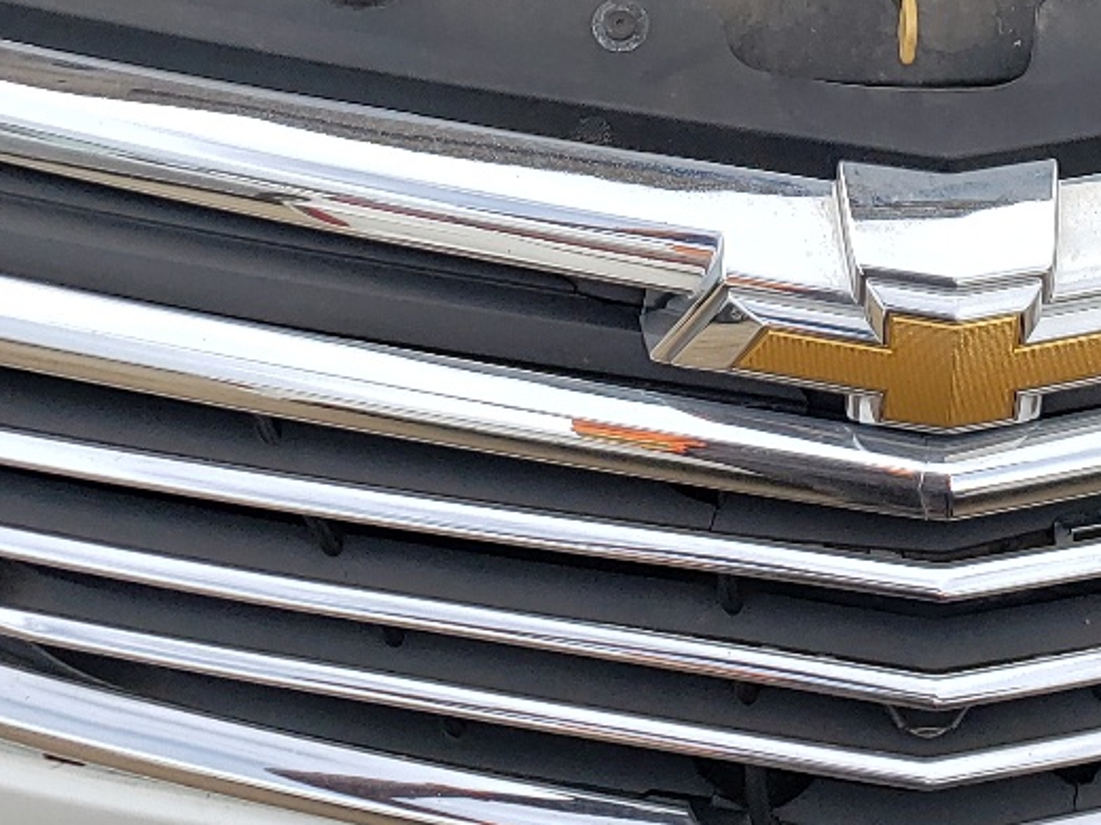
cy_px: -364
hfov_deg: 24.0
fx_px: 2544
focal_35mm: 80
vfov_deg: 16.9
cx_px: 879
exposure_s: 1/1429
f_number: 1.5
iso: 50
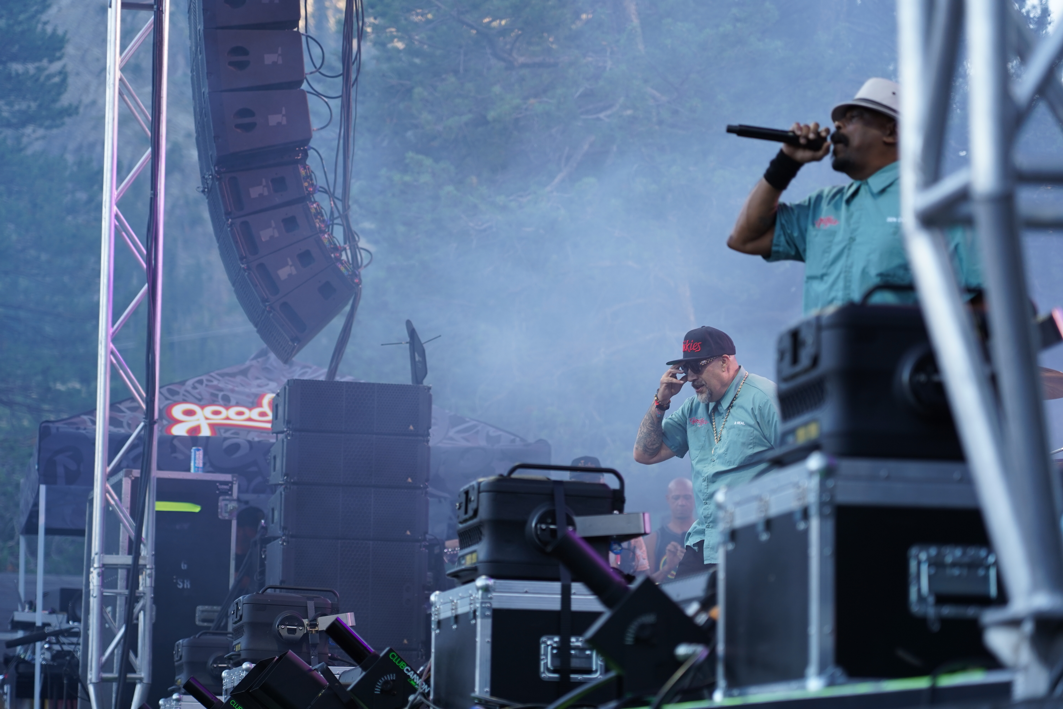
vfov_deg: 13.0
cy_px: 354
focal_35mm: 105
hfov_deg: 19.5
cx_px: 532
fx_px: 3100
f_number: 4
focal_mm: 105
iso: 320
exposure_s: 1/160
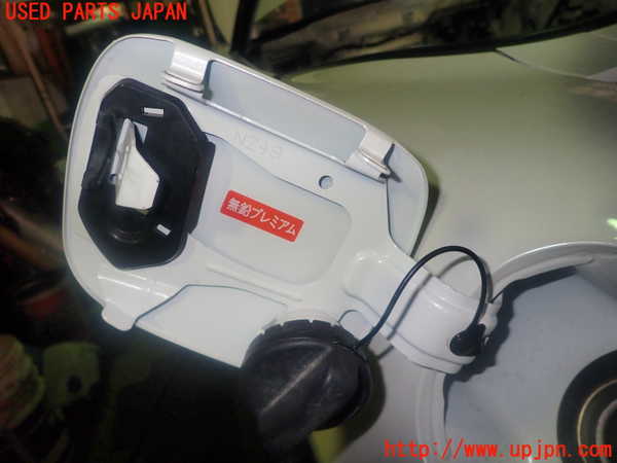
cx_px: 308
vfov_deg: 54.9
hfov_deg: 69.4
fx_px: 446
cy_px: 232
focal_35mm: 25
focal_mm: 4.5
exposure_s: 1/30
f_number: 5.6
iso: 200
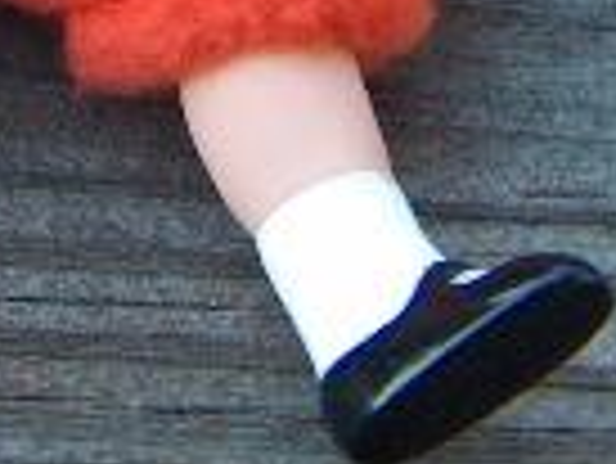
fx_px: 2494
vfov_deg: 9.6
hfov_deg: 13.9
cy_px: -581
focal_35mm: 140
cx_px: 27
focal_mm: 7.6
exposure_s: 1/96.8
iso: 200
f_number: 2.8
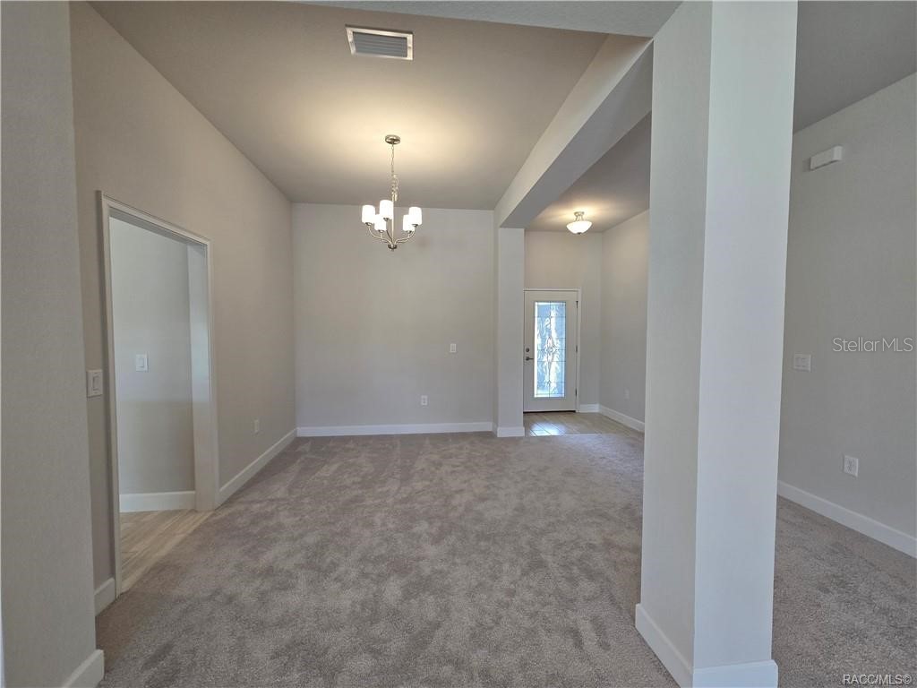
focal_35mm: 13
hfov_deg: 106.2
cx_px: 458
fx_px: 344
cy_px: 344
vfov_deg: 89.9
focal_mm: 2.2
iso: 64
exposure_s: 1/60
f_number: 2.2
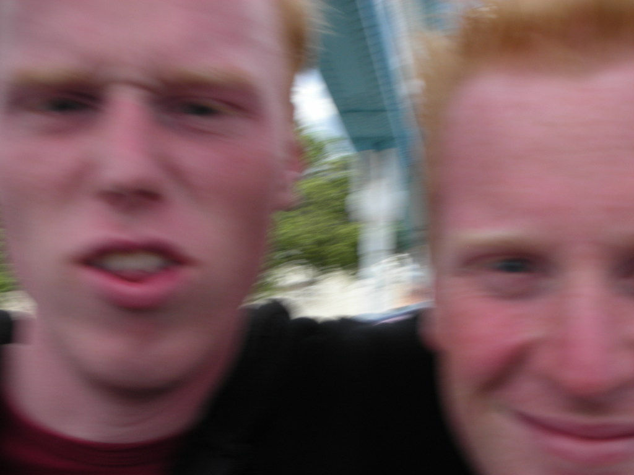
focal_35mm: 53
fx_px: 971
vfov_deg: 27.5
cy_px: 238
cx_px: 317
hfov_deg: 36.2
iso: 50
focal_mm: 8.8
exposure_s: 1/38.1
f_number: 10.5
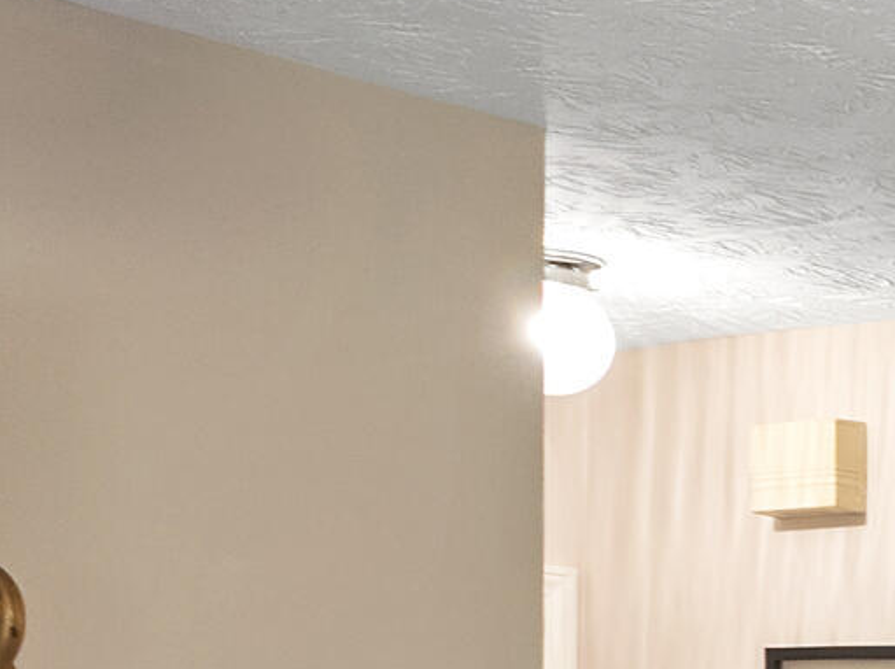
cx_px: 2583
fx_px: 3641
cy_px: 1030
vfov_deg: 10.1
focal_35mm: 141
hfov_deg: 10.5
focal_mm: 12.29
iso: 140
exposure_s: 1/15
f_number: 2.8
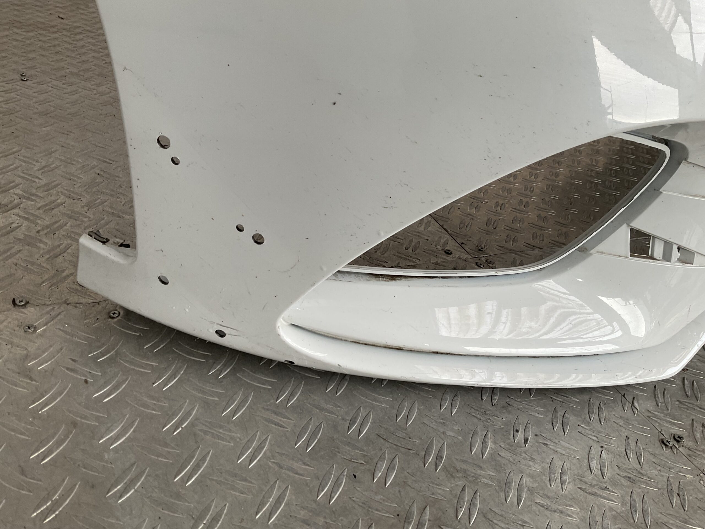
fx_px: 591
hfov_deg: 61.7
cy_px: 264
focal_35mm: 29
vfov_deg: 48.2
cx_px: 352
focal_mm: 3
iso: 32
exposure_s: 1/100
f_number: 1.8
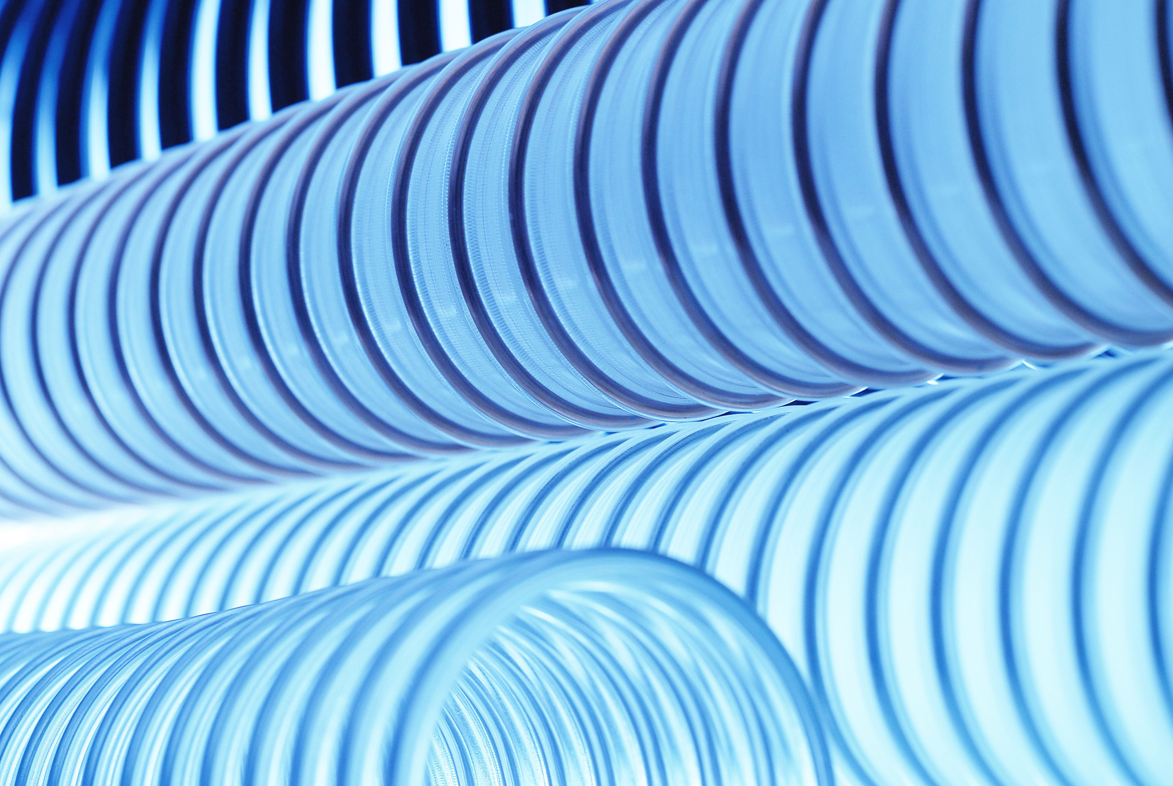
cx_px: 586
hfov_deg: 27.0
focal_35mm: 75
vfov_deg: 18.2
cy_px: 393
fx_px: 2447
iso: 100
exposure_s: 1/80
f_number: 7.1
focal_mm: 50
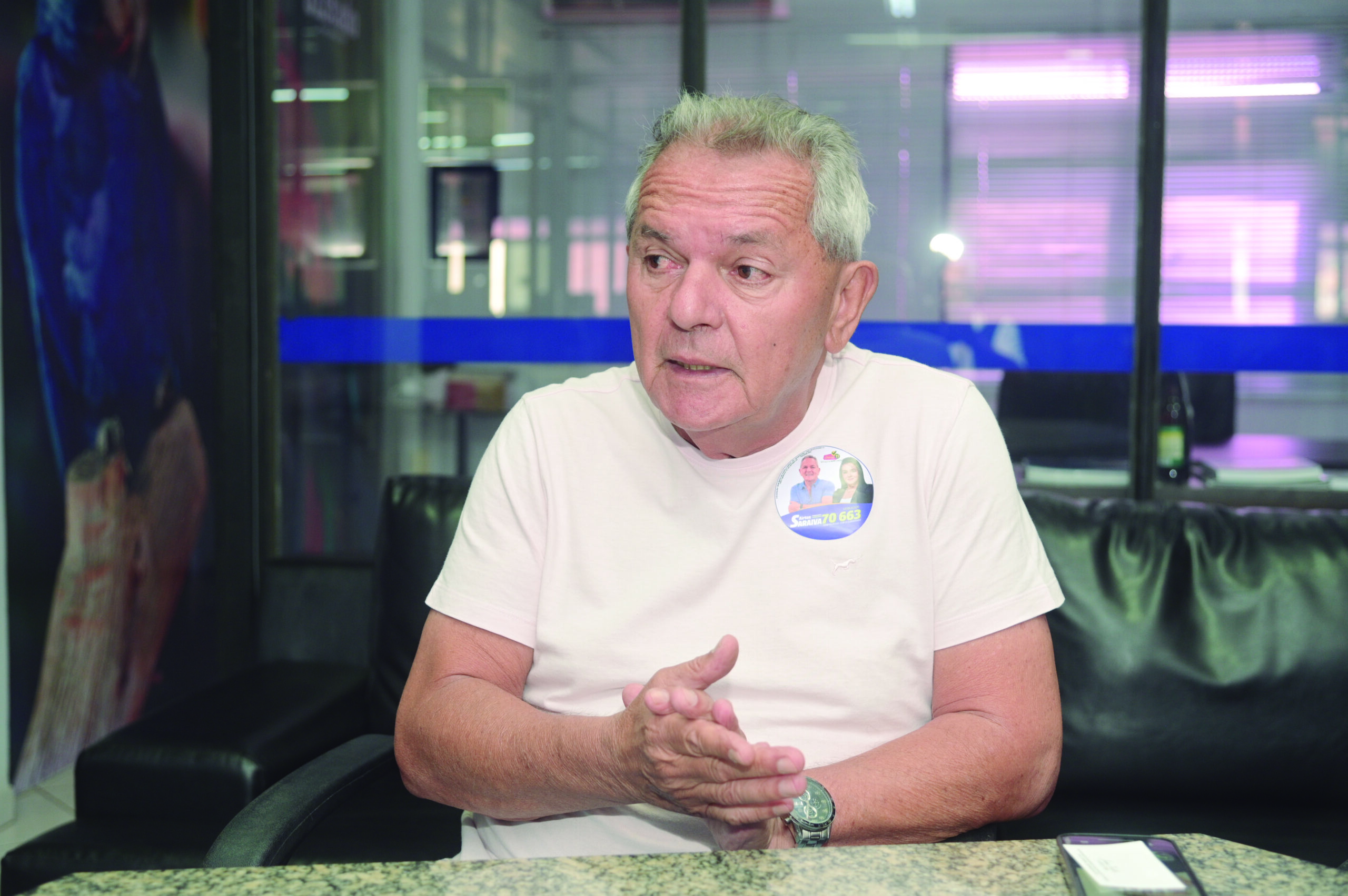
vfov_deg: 29.2
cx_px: 674
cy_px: 448
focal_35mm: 46
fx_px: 1721
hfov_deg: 42.8
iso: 1000
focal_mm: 46
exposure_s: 1/80
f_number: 4
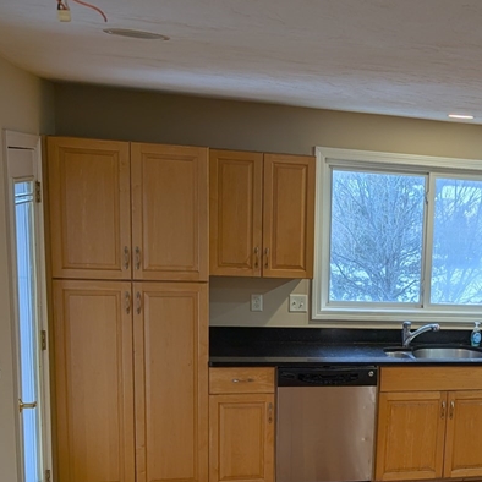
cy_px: 369
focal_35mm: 55
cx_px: 511
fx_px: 866
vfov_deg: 30.5
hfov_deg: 28.6
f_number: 1.68
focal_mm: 6.9
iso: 22
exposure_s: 1/197
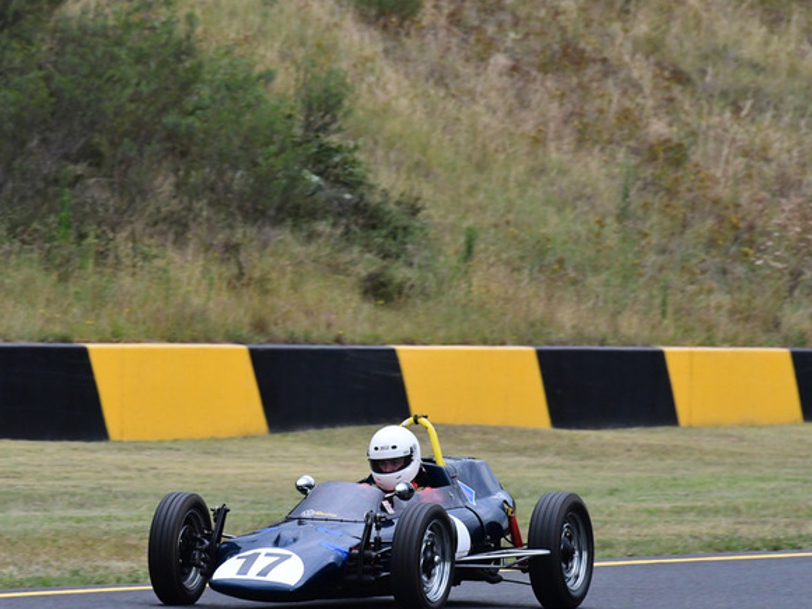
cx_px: 321
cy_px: 370
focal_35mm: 398
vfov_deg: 3.7
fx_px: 9336
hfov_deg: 5.0
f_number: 10
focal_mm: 200
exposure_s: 1/640
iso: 2500
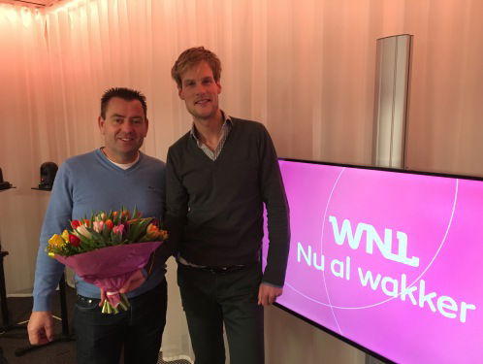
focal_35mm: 29
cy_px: 182
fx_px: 405
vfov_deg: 48.3
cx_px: 242
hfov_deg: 61.6
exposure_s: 1/17
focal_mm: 4.15
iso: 400
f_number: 2.2
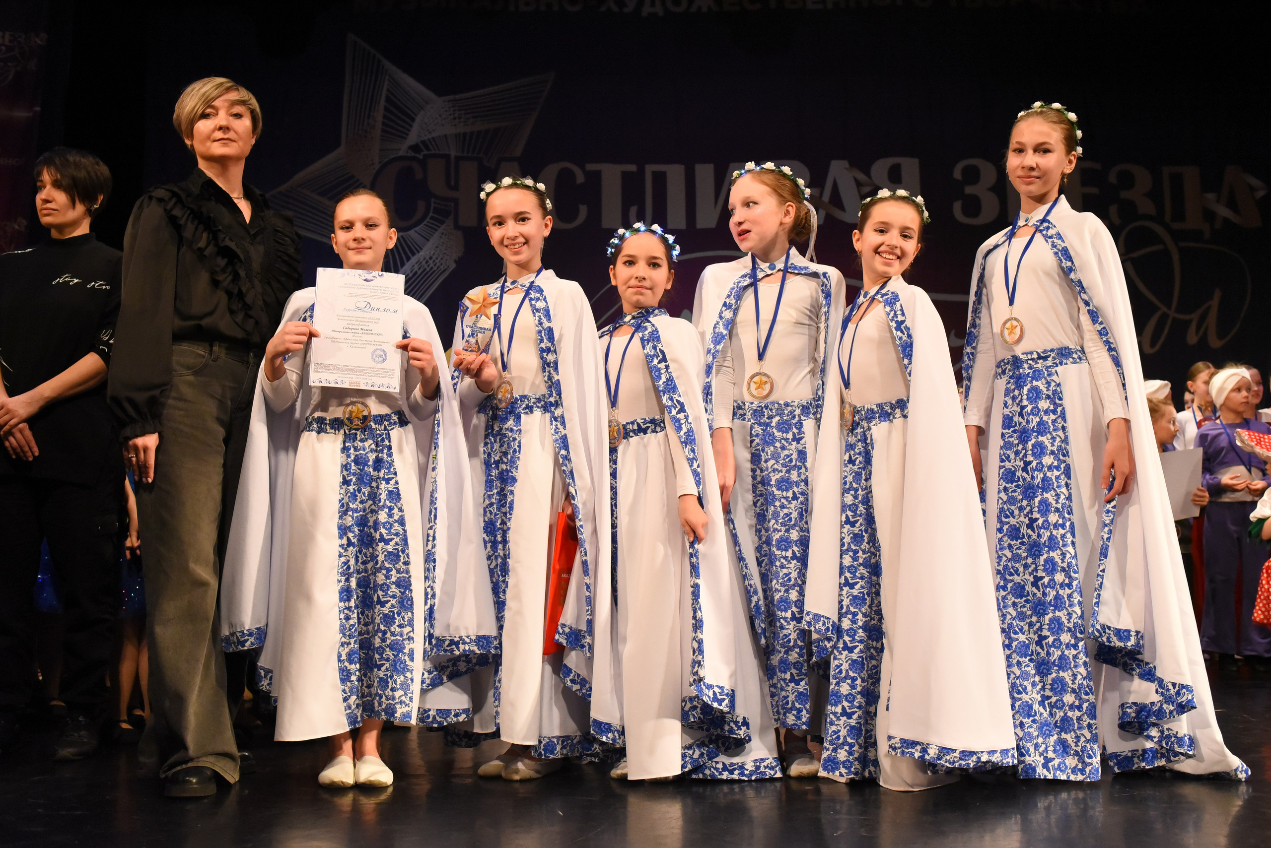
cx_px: 636
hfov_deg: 54.4
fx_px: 1236
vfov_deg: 37.9
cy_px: 424
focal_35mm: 35
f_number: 6.3
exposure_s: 1/320
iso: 5000
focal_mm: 35
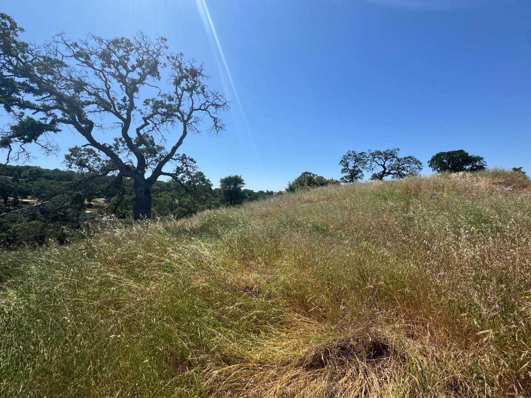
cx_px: 266
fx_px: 215
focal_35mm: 14
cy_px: 199
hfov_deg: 102.1
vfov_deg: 85.7
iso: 50
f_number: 2.2
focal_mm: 2.22
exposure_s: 1/2083
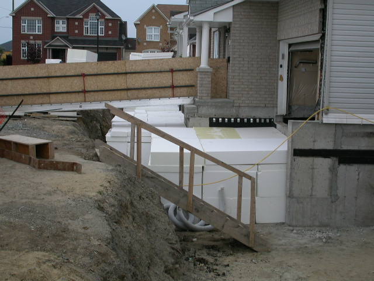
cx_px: 187
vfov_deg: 23.7
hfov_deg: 31.2
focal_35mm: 62
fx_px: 670
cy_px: 140
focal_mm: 12.9
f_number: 6.4
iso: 100
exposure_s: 1/348
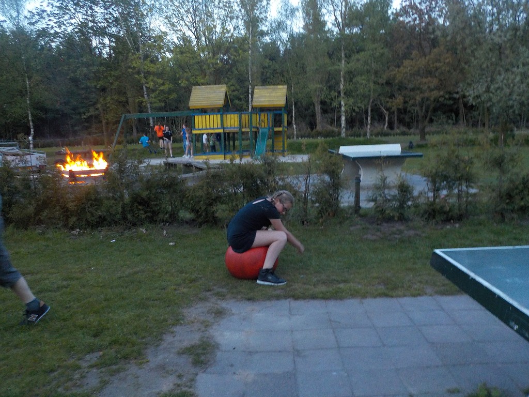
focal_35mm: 30
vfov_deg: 46.8
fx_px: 458
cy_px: 198
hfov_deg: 60.0
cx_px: 264
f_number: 3.3
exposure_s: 1/30
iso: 360
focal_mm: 4.1
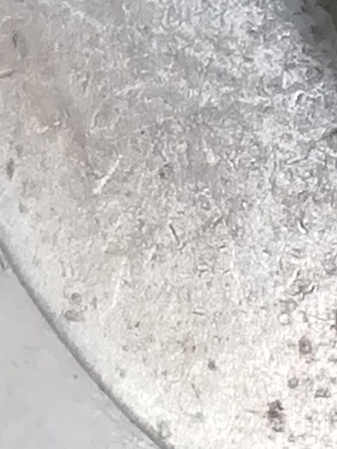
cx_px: 739
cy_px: 149
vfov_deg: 7.6
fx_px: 3387
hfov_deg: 5.5
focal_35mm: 261
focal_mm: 3.21
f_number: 2.2
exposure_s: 1/50
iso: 80
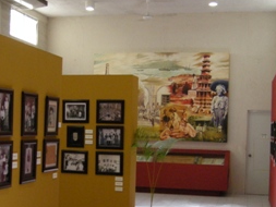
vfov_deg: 23.5
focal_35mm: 62
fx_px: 495
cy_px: 149
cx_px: 122
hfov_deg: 31.2
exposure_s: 1/63
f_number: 2.7
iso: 400
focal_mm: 7.5
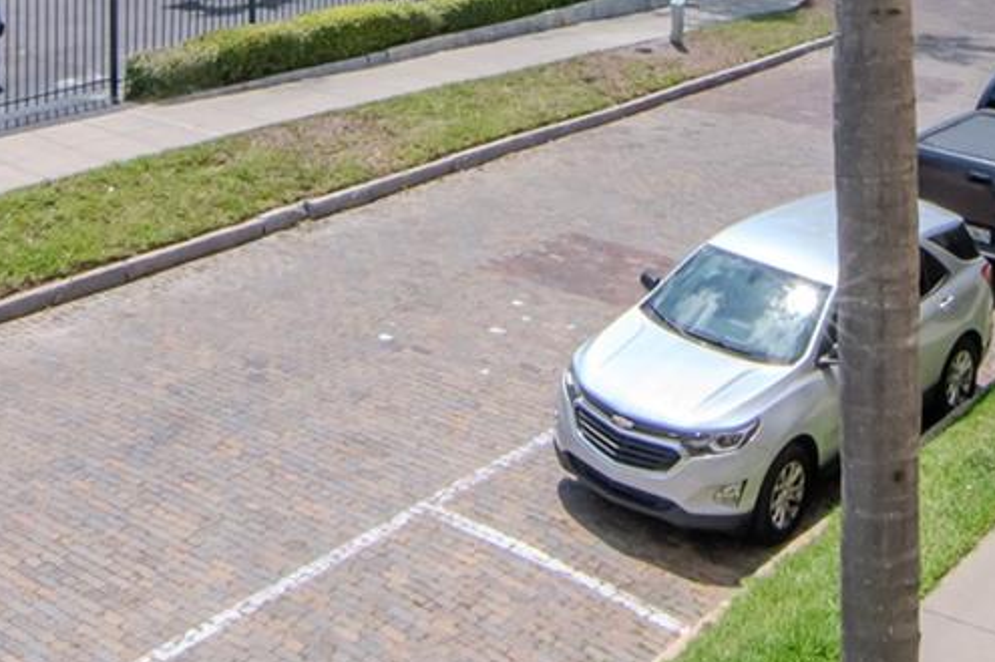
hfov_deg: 35.8
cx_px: 507
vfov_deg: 21.1
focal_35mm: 56
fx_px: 1541
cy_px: -282
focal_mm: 11.5
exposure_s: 1/250
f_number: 16
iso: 800
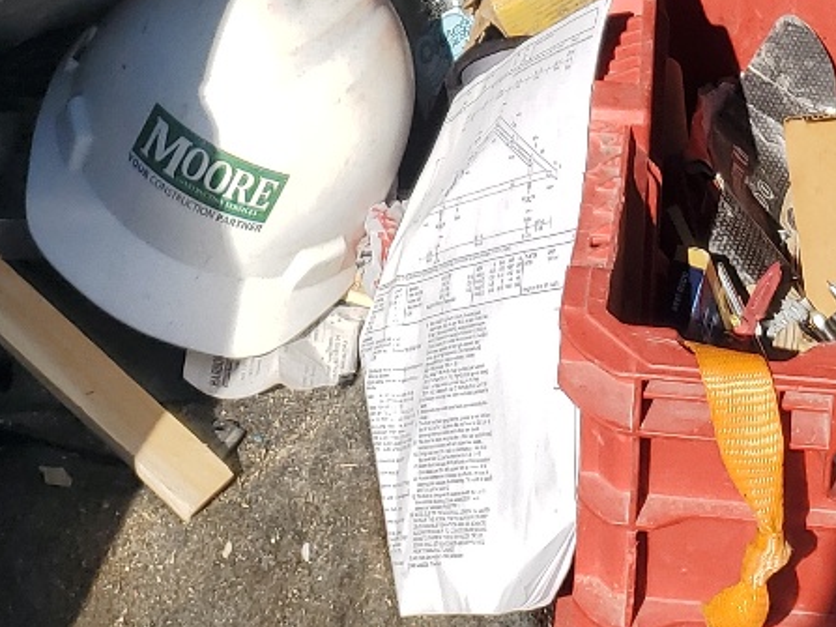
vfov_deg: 14.6
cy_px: -354
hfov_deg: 21.0
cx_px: 557
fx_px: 2245
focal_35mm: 93
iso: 50
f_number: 1.5
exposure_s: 1/5000
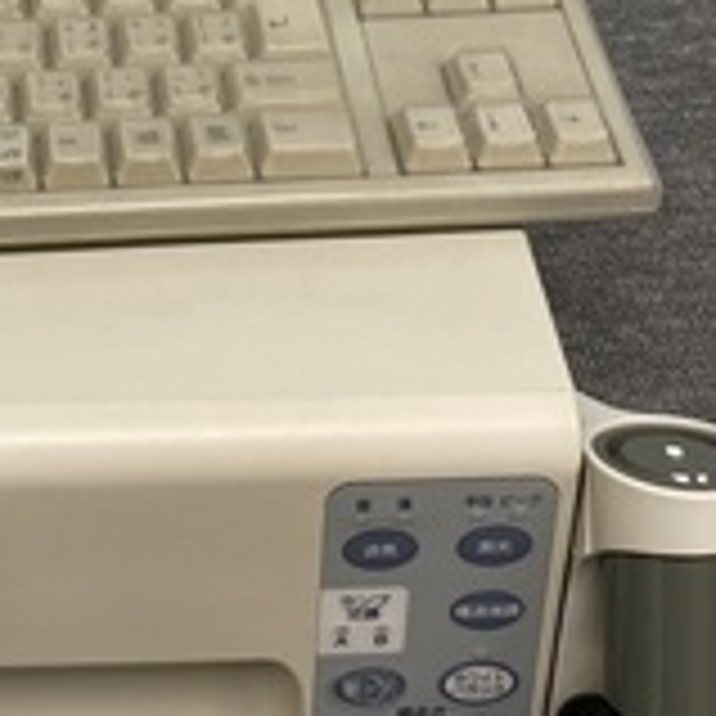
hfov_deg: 21.7
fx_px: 1802
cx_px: 14
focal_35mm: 77
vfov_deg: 20.6
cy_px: -198
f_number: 1.8
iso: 80
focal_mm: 4.25
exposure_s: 1/60
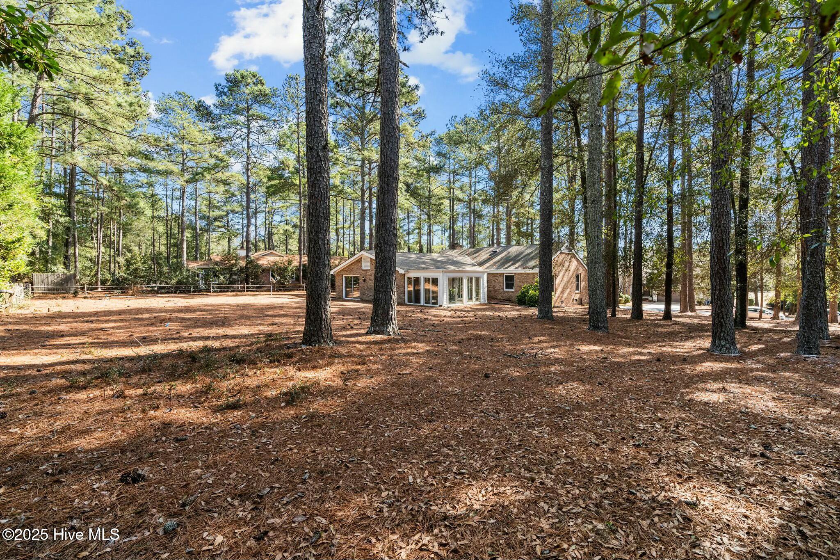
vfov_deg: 73.7
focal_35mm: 16
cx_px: 420
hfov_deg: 96.7
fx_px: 373
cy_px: 280
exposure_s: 1/125
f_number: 8
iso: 400
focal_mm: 16
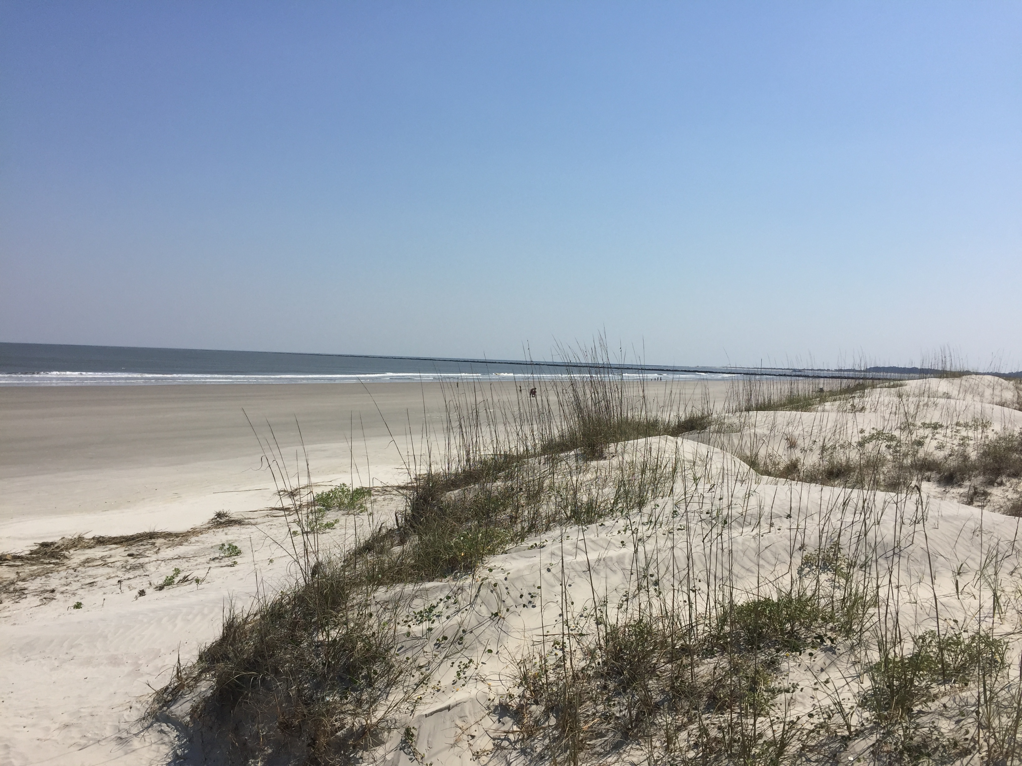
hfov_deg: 61.7
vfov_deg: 48.2
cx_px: 511
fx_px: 856
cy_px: 383
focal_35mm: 29
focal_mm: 4.15
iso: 32
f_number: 2.2
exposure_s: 1/4405
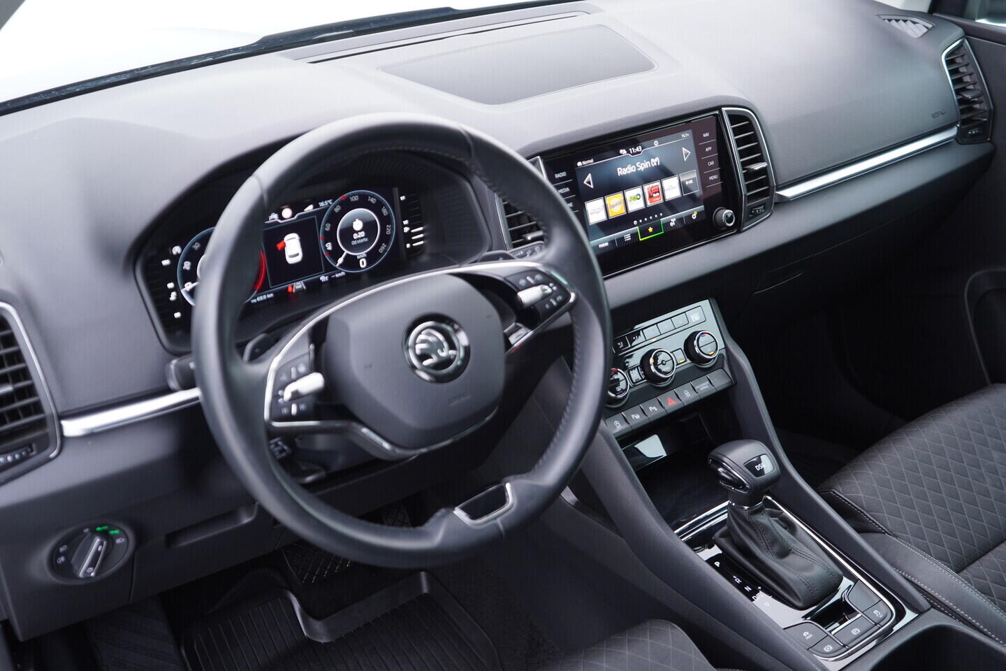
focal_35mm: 36
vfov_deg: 36.9
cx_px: 503
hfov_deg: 53.1
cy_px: 336
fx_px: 1006
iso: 320
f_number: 2.8
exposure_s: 1/40
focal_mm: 24
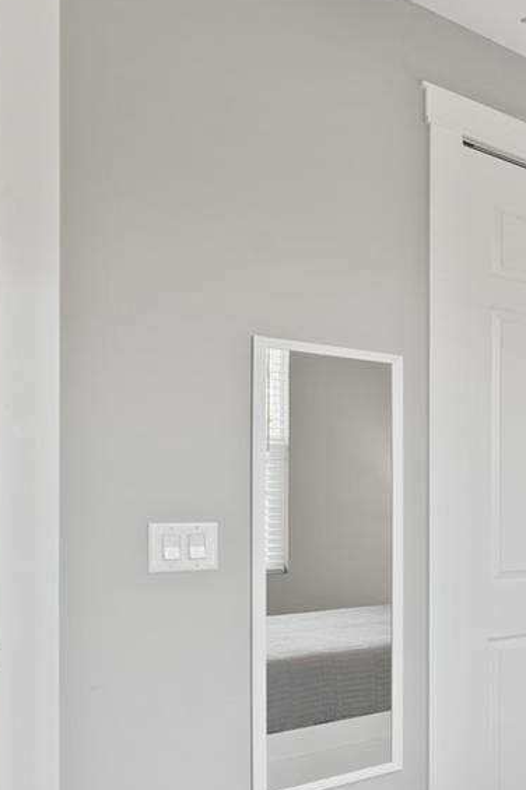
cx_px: 1009
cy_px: 545
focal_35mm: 34
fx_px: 746
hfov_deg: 20.6
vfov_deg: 54.3
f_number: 7.1
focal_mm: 12
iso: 50
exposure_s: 1/2
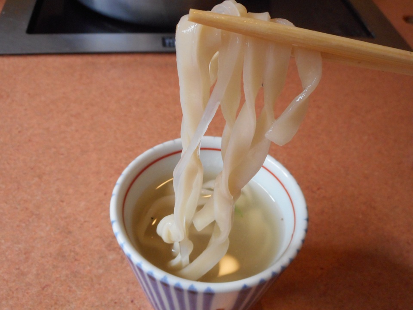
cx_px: 206
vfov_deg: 36.8
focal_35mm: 39
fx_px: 465
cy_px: 155
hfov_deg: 47.9
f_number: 4.5
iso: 400
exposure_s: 1/20
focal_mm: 6.9
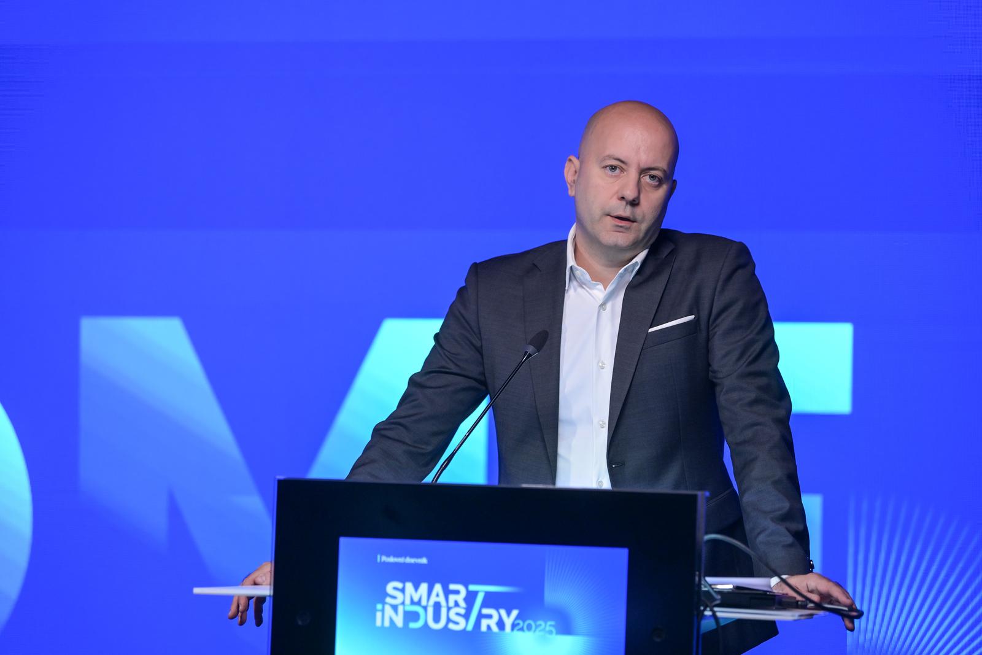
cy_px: 328
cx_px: 491
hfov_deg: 16.4
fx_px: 3410
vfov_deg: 11.0
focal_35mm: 125
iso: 1600
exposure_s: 1/320
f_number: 2.8
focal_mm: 125
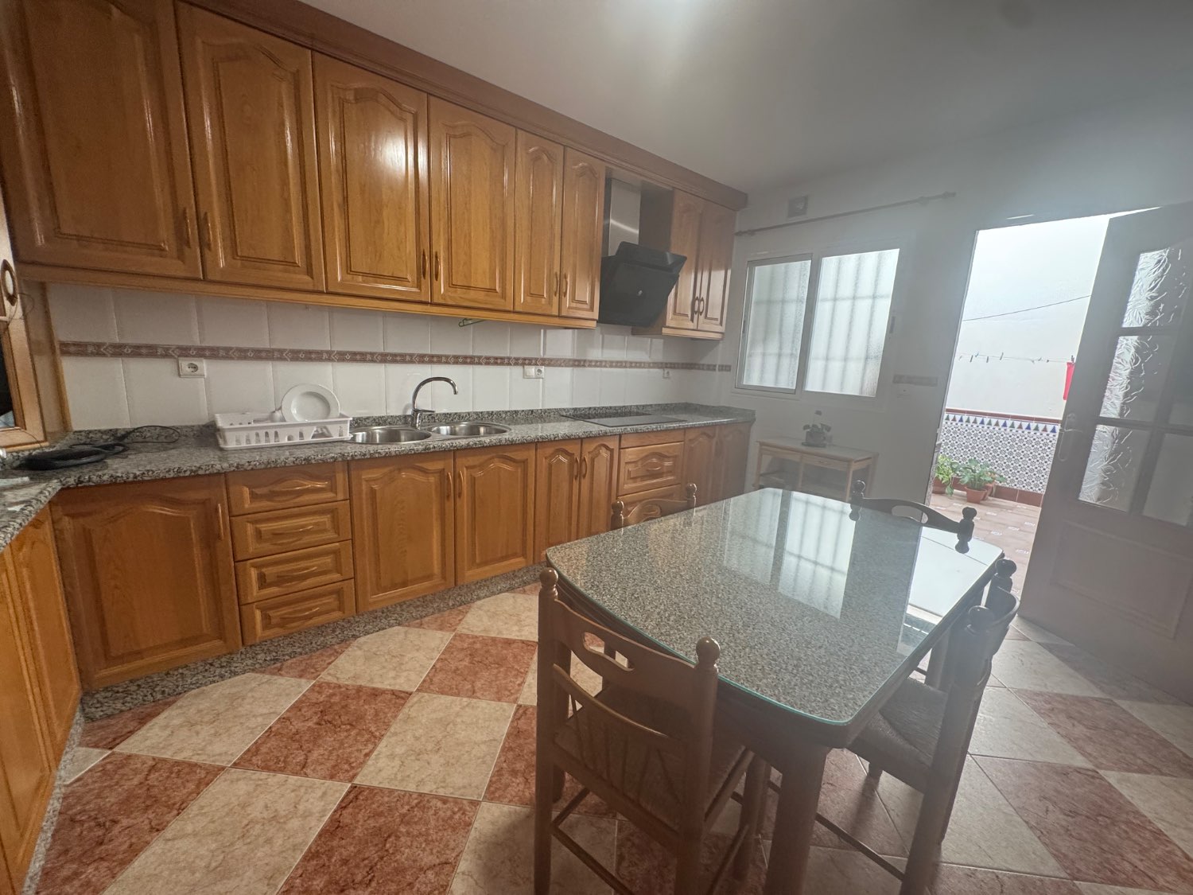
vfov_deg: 85.7
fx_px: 482
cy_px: 448
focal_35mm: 14
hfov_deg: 102.1
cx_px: 596
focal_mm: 2.22
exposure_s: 1/100
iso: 250
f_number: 2.2
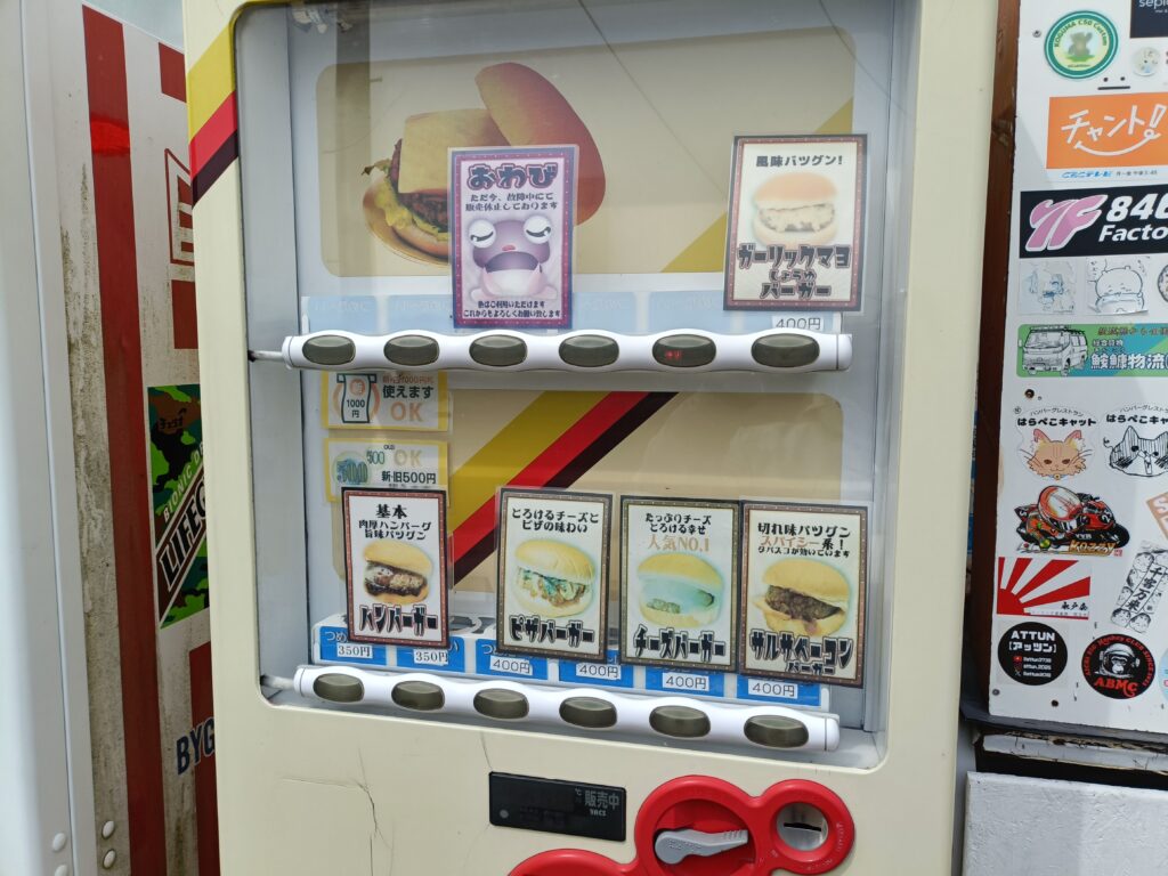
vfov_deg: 54.9
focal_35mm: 25
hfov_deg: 69.4
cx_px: 584
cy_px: 438
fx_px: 844
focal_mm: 4.7
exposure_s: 1/788
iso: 64
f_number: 1.7
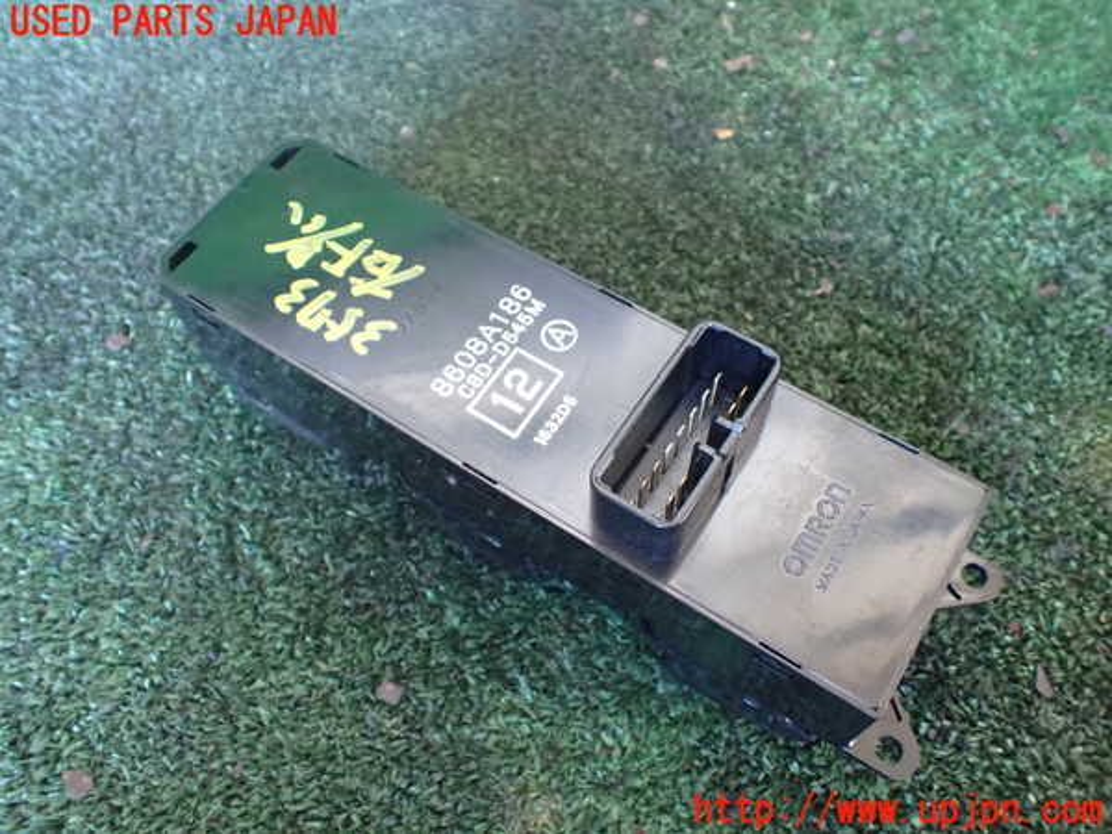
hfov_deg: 60.0
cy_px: 417
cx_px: 556
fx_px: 964
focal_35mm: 30
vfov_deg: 46.8
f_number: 2.3
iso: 1250
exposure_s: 1/30
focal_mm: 5.4
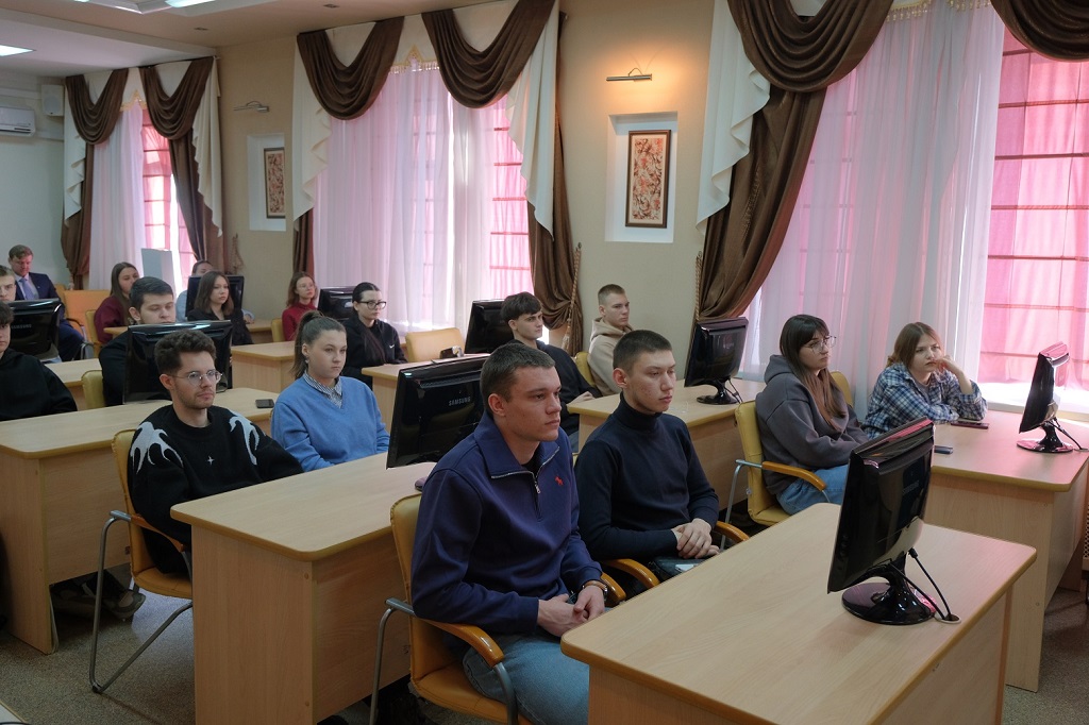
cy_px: 362
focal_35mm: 29
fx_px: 877
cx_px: 544
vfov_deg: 44.9
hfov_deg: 63.7
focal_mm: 19.2
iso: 1250
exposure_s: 1/100
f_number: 4
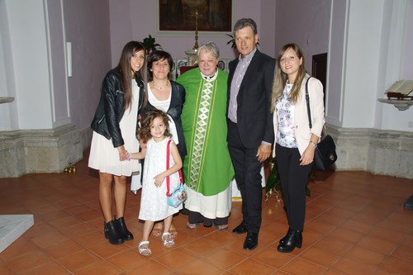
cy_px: 138
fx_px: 378
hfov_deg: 57.2
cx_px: 206
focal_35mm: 33
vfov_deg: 39.9
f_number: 8
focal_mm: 22
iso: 400
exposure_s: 1/60
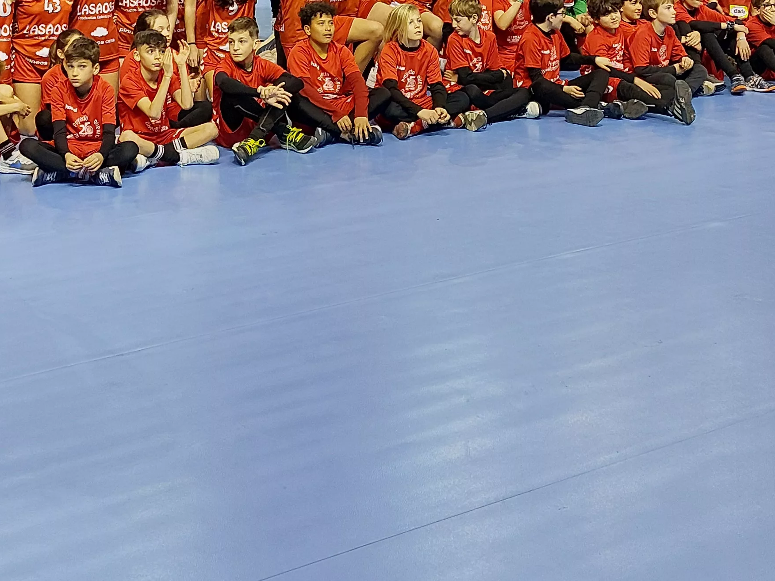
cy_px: -118
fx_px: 1478
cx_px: 363
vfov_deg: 20.8
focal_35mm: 66
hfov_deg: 29.4
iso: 160
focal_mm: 5.23
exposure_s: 1/50
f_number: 1.8
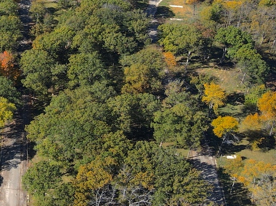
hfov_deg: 25.8
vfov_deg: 20.8
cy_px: 48
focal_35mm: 70
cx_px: -23
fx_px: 558
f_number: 2.8
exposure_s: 1/500
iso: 100
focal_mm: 4.5
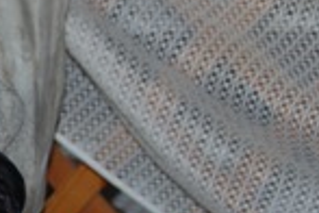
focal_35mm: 262
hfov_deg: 7.6
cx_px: -276
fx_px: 2321
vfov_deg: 5.2
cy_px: 120
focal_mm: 40
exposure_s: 1/60
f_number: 5
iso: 200
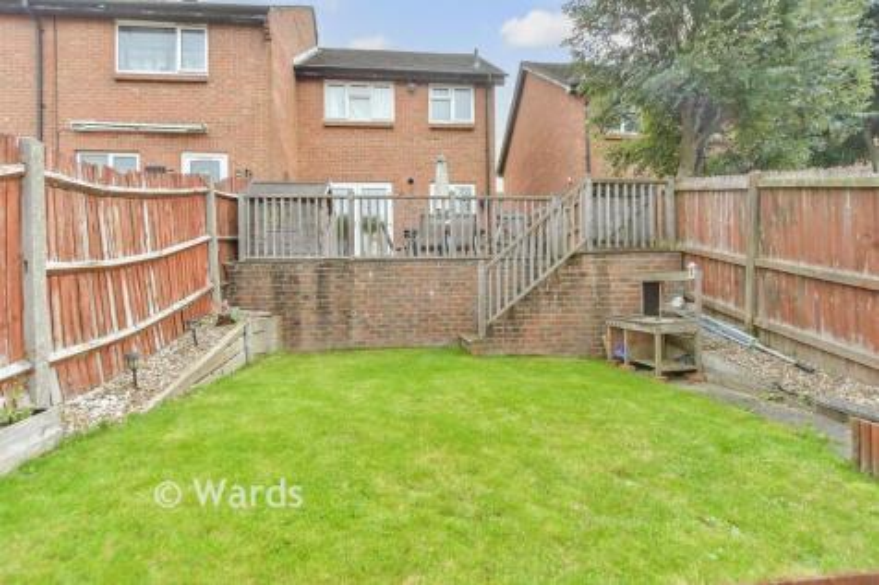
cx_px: 440
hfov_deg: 100.4
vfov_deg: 77.3
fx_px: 366
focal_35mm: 15
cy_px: 292
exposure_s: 1/160
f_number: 6.3
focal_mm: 10
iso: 500
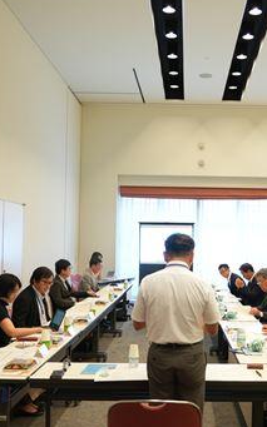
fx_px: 501
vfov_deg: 46.2
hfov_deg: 29.6
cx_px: 187
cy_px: 233
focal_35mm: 43
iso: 500
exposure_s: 1/30
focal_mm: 24
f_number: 4
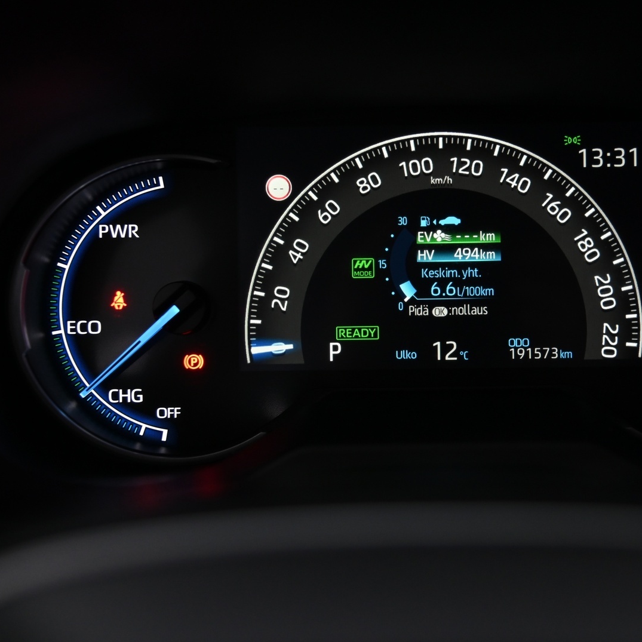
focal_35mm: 59
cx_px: 426
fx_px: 1238
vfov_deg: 29.1
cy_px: 320
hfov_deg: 28.9
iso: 2000
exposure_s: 1/40
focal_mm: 46
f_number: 4
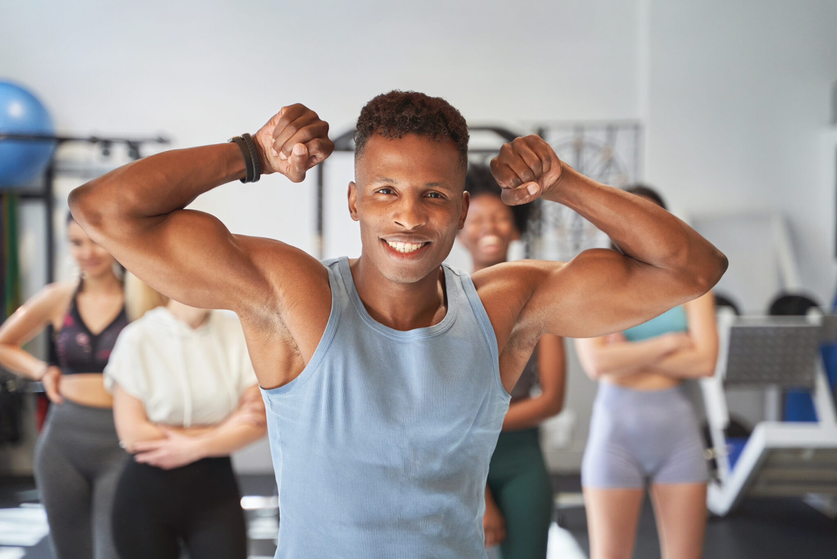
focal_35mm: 70
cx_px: 418
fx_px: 1628
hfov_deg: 28.8
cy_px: 280
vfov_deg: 19.5
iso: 800
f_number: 2.8
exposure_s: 1/200
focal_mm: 70
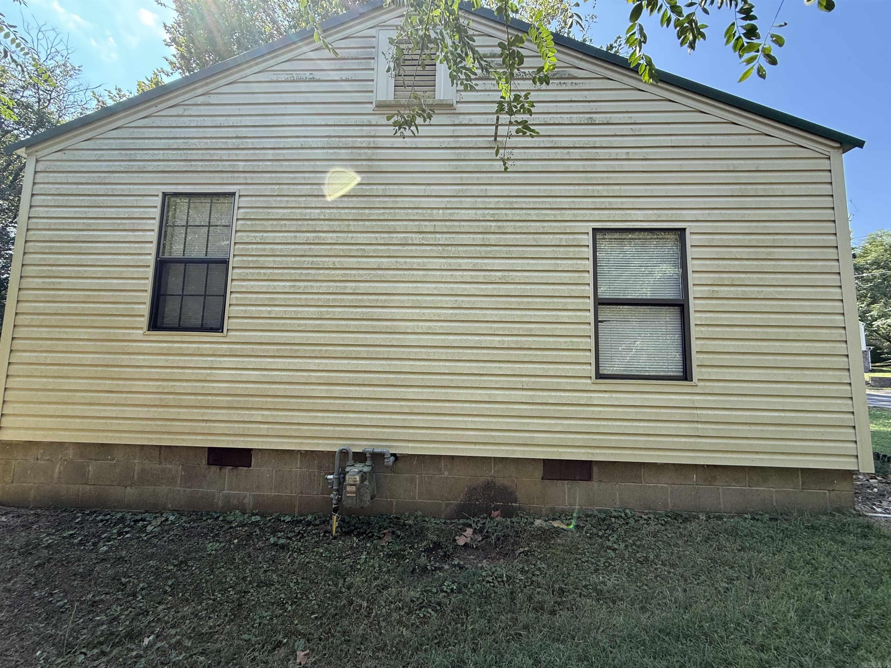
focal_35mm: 14
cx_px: 446
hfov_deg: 102.1
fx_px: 360
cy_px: 334
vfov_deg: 85.7
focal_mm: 2.22
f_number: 2.2
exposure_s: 1/376
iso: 50
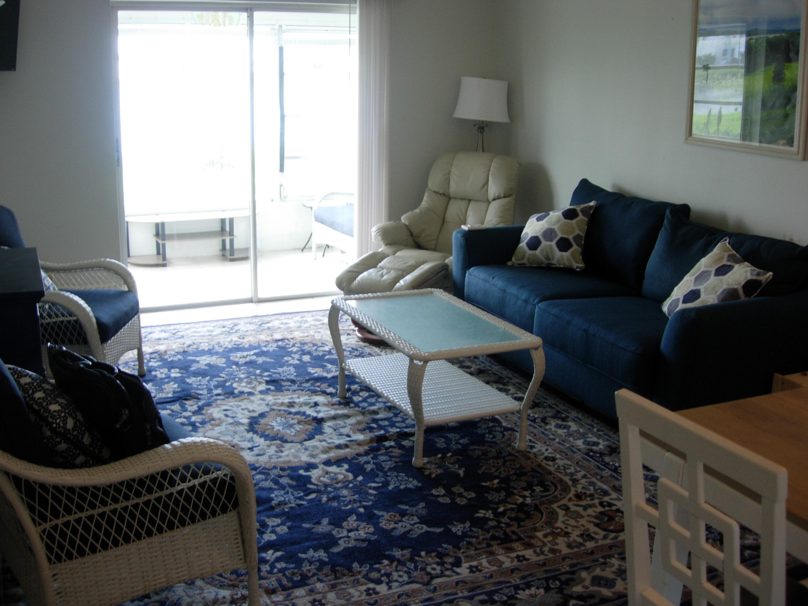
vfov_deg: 36.8
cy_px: 306
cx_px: 397
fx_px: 910
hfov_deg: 47.9
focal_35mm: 39
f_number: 2.8
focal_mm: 7.8
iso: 64
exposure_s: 1/23.9
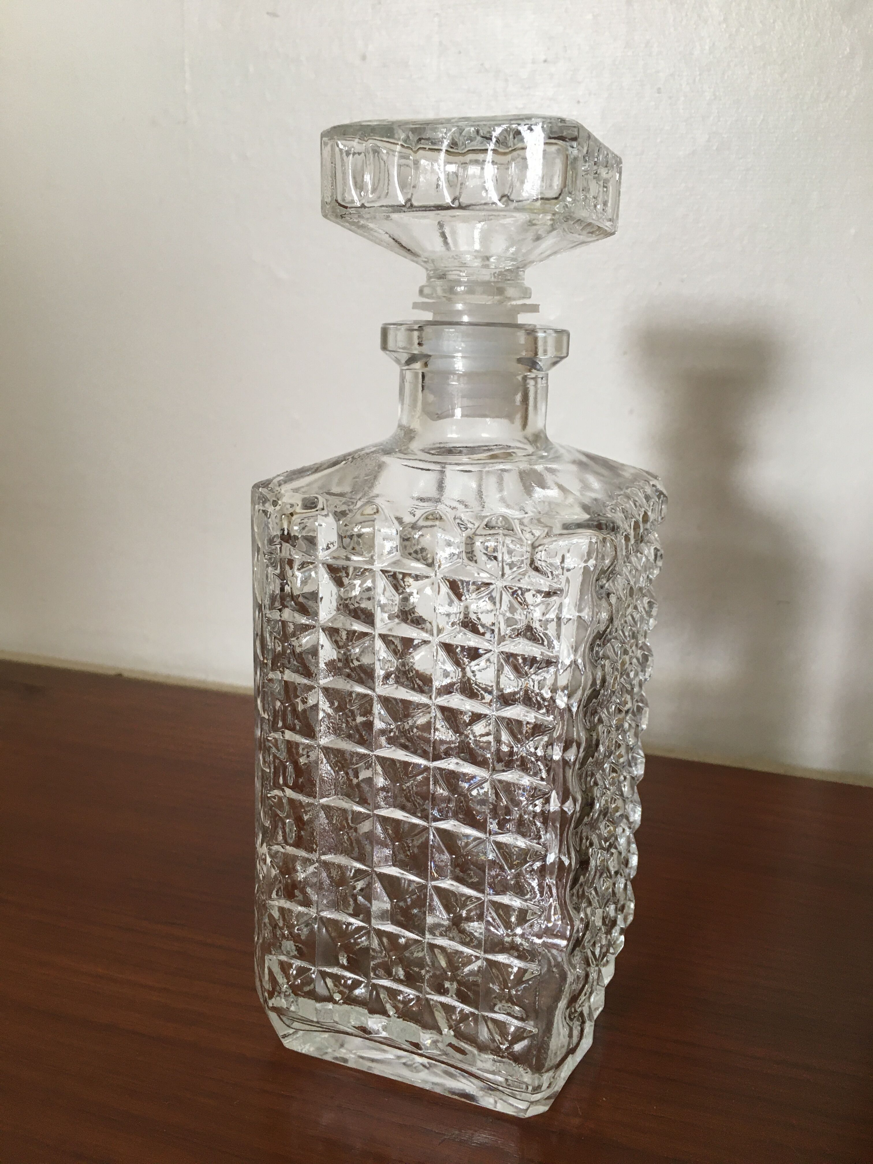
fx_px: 975
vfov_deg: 61.7
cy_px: 582
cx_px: 436
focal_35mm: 29
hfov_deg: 48.2
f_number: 2.2
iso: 64
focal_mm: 4.15
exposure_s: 1/33
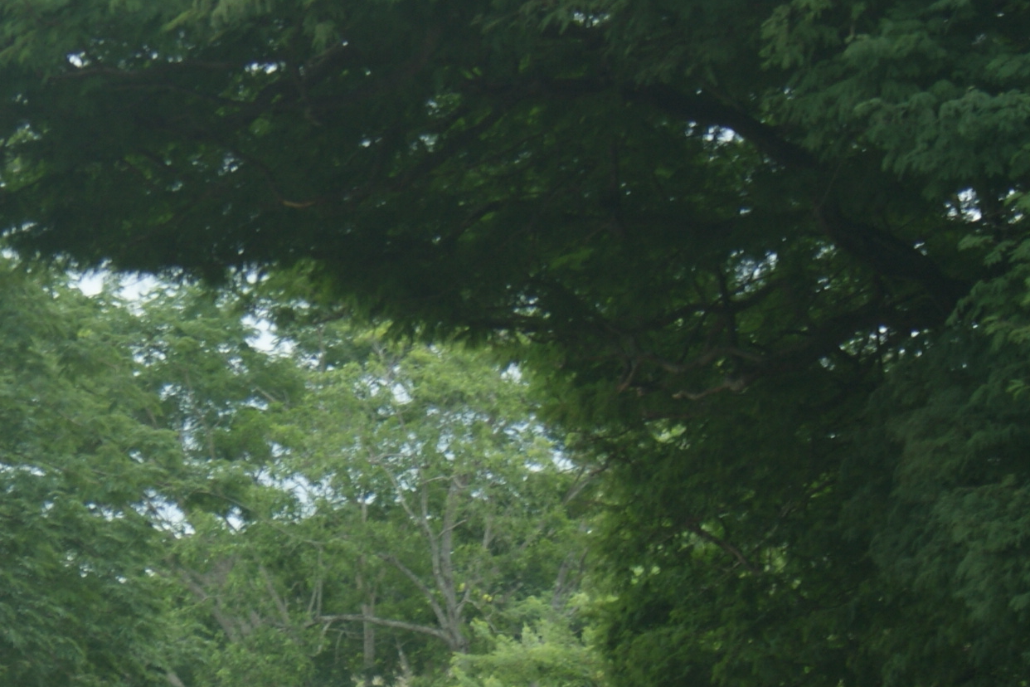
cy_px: 840
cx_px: 60
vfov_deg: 5.5
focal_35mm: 247
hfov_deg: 8.3
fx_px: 7066
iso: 100
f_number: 6.3
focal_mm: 60
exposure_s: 1/125
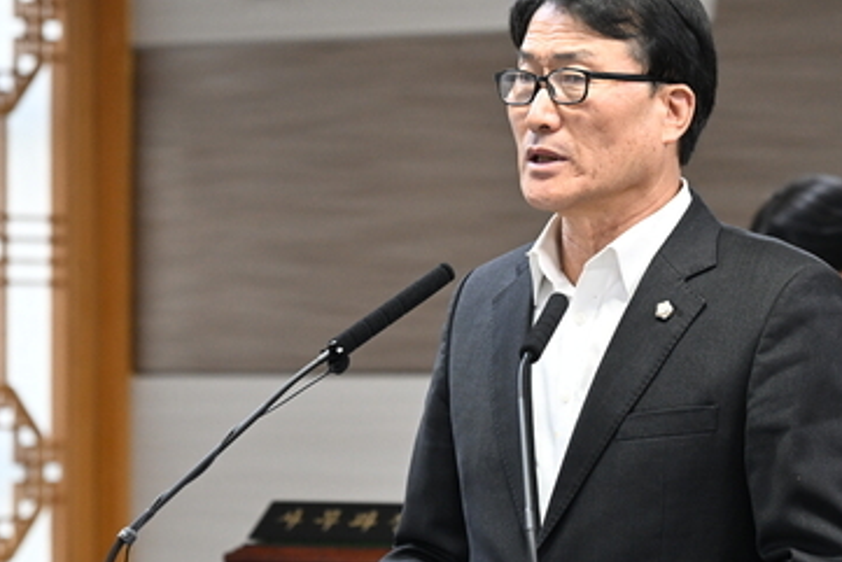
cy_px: 206
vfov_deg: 6.1
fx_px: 5288
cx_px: 452
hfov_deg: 9.1
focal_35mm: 226
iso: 2500
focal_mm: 120
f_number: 4
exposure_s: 1/125
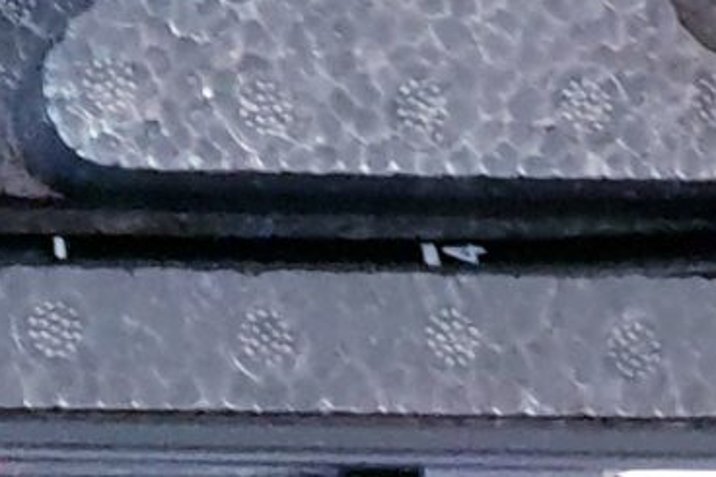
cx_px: -257
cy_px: -1234
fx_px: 3737
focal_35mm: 188
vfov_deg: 6.3
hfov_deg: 10.7
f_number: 1.5
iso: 250
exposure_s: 1/20
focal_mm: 4.3
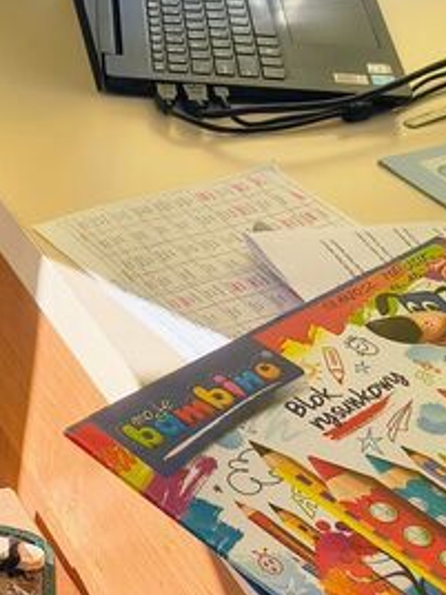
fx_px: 1512
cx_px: -231
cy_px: 653
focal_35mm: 88
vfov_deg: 21.2
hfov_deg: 15.4
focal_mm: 5.56
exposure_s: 1/344
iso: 100
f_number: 1.8
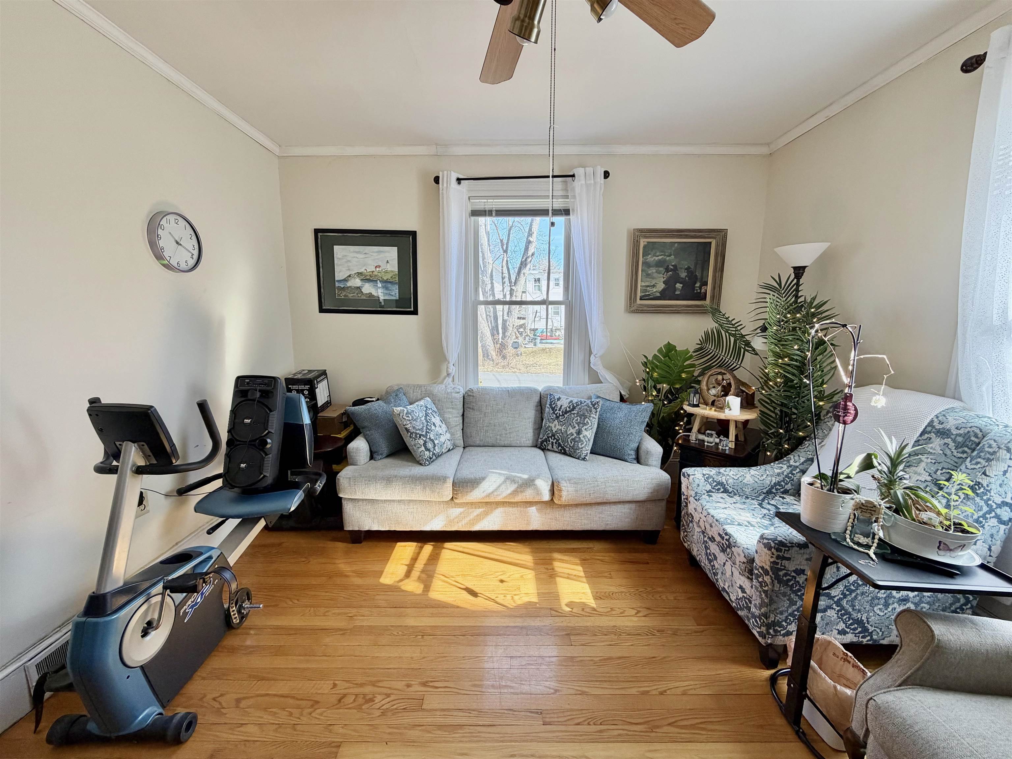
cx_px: 506
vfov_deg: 85.7
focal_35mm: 14
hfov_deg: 102.1
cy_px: 380
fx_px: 409
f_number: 2.2
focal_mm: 2.22
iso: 125
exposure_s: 1/121
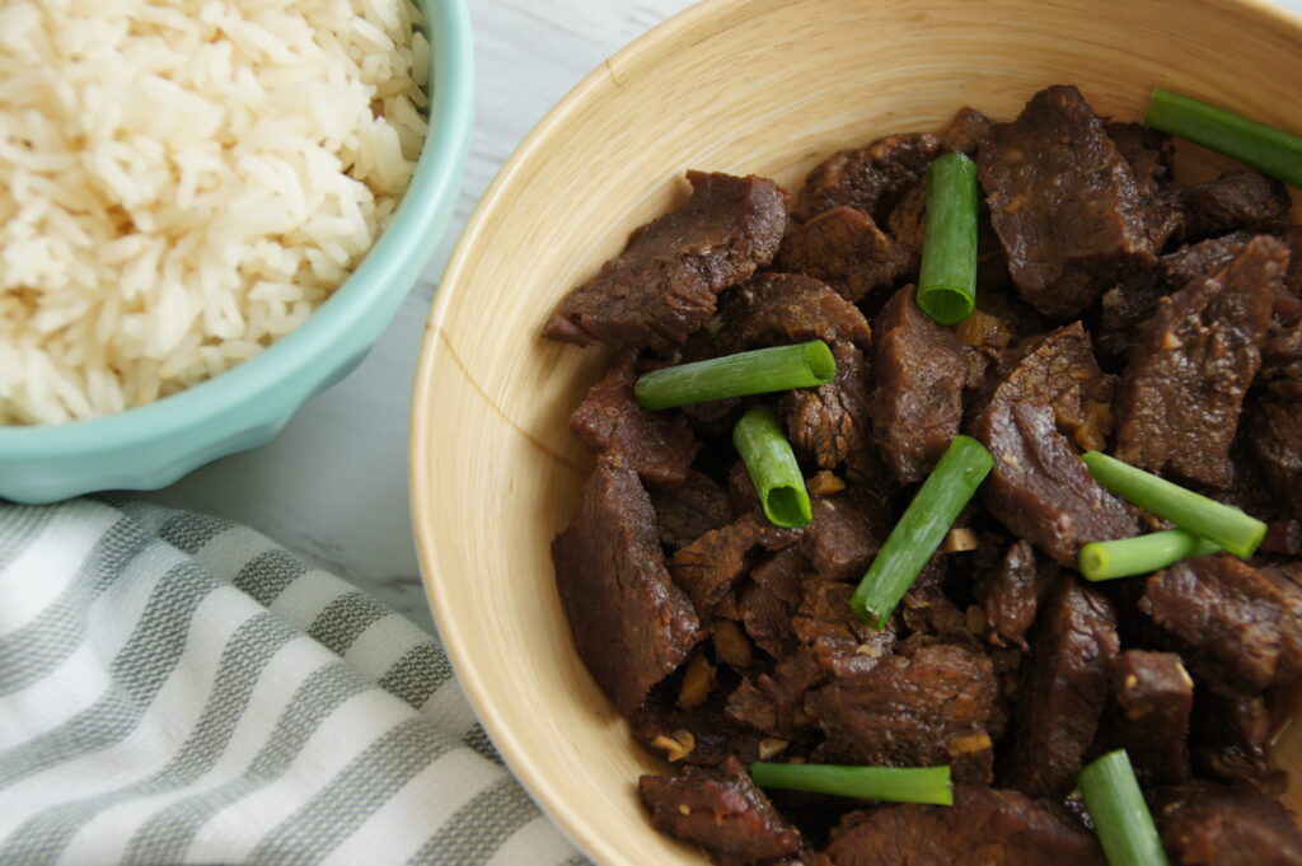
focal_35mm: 75
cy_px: 433
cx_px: 651
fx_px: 2710
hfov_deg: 27.0
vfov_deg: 18.2
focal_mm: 50
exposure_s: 1/25
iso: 100
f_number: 4.5
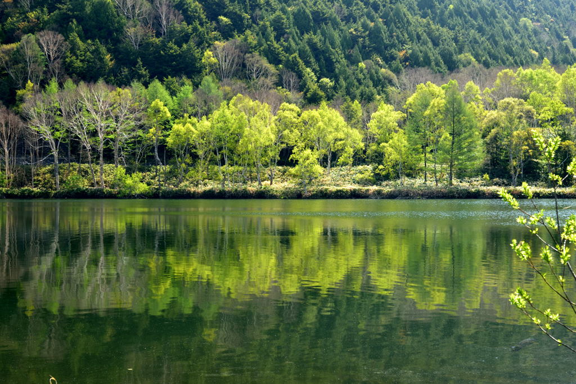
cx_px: 288
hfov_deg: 39.6
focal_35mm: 50
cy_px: 192
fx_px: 800
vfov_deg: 27.0
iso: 200
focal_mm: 50
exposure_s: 1/30
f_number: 11
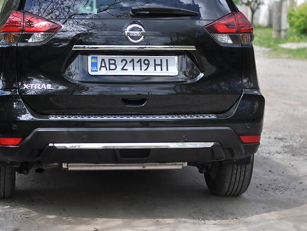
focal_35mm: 102
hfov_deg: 19.2
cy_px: 87
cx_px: 106
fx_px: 905
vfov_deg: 14.5
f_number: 2.8
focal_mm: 50
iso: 159
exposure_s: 1/4000
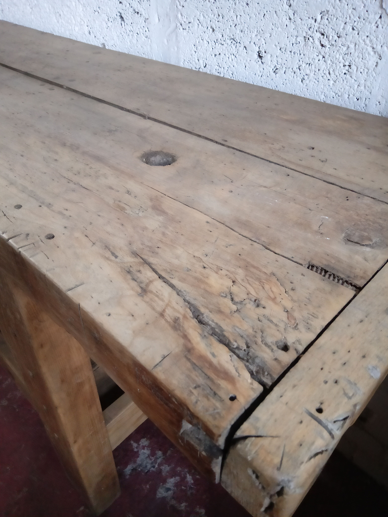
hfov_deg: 53.1
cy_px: 258
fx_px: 389
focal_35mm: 26
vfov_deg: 67.3
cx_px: 194
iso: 910
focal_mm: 3.46
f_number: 2.2
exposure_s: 1/25
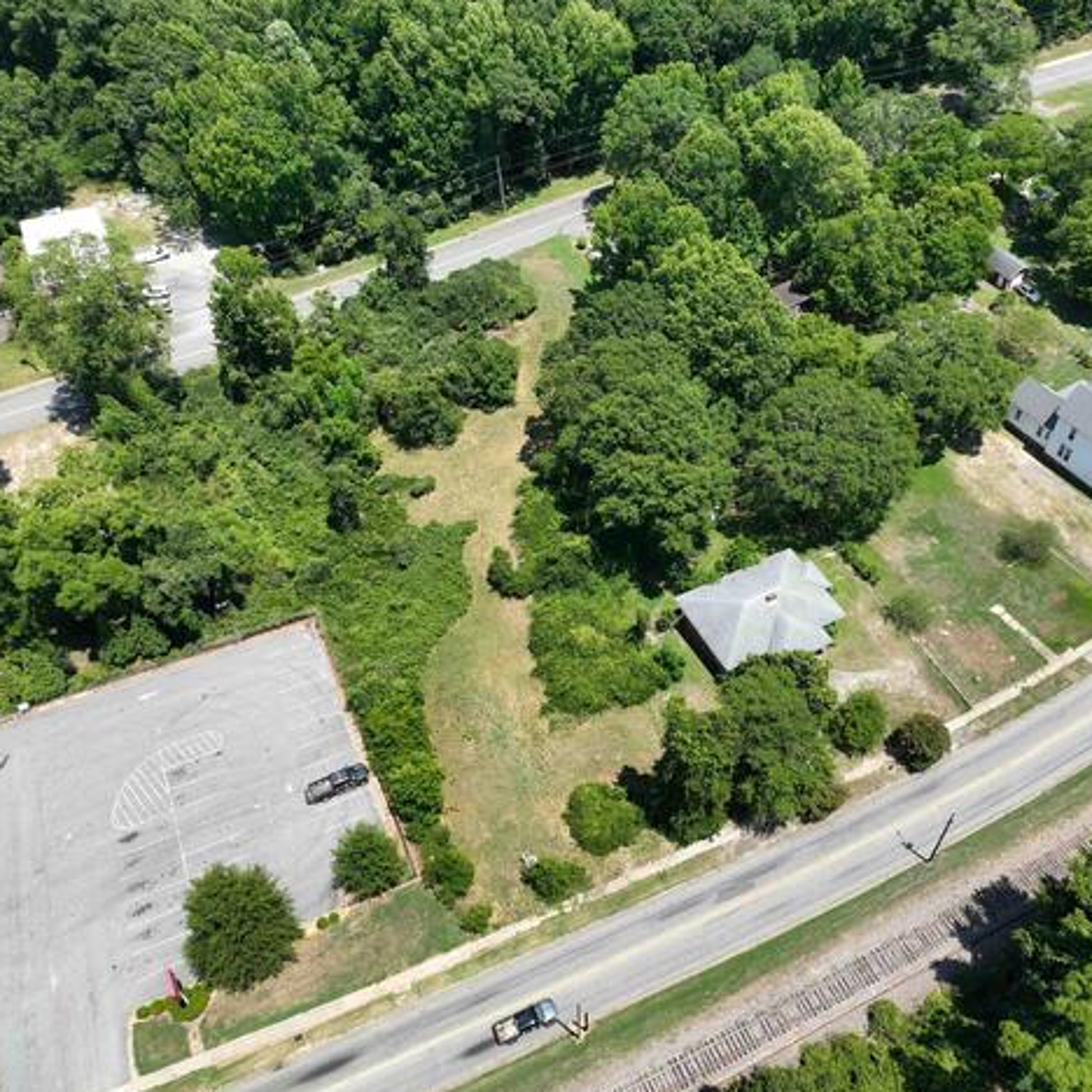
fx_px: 1035
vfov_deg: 55.6
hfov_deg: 55.4
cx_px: 628
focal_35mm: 29
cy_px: 544
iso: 100
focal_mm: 12.29
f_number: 2.8
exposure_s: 1/160
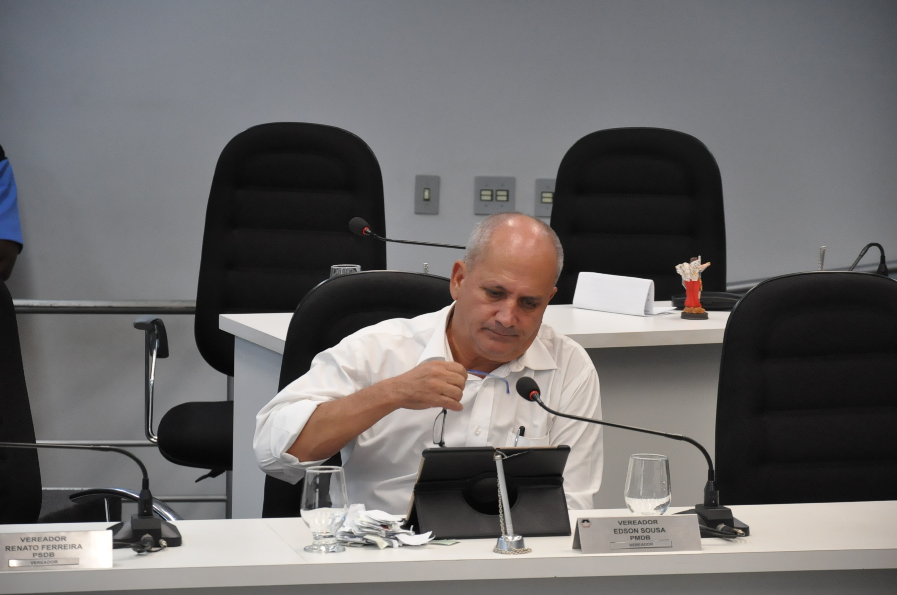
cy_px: 298
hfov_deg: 13.1
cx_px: 448
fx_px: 3920
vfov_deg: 8.7
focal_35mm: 158
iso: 2000
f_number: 5.6
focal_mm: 105
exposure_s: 1/200
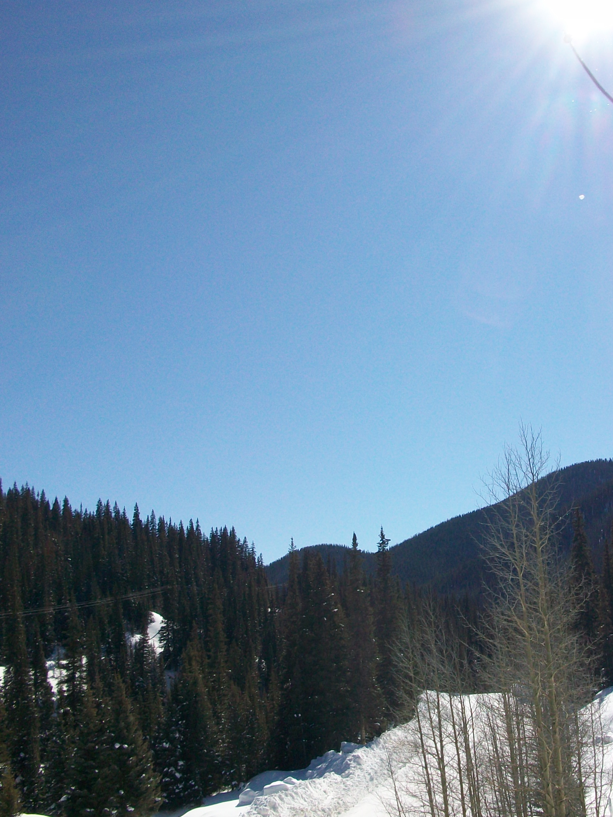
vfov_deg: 42.9
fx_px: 1039
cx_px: 450
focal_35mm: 44
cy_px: 410
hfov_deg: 32.3
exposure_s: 1/640
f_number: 5.5
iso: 64
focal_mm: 5.7
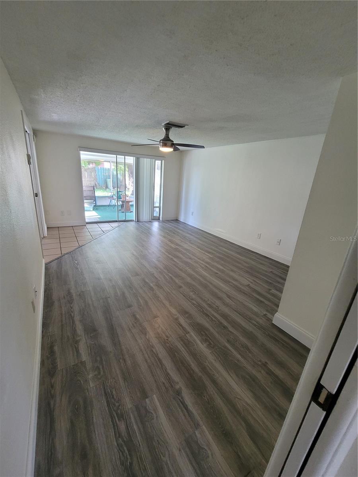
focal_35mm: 13
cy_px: 238
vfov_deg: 106.2
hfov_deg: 89.9
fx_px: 179
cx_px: 179
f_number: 2.2
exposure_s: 1/60
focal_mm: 2.2
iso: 250
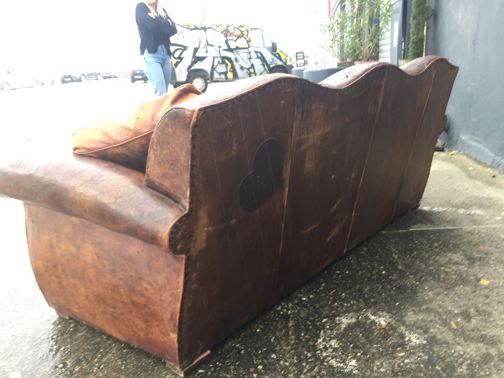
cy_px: 189
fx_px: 422
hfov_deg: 61.7
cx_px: 252
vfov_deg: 48.2
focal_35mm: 29
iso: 40
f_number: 2.2
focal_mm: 4.15
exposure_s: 1/50
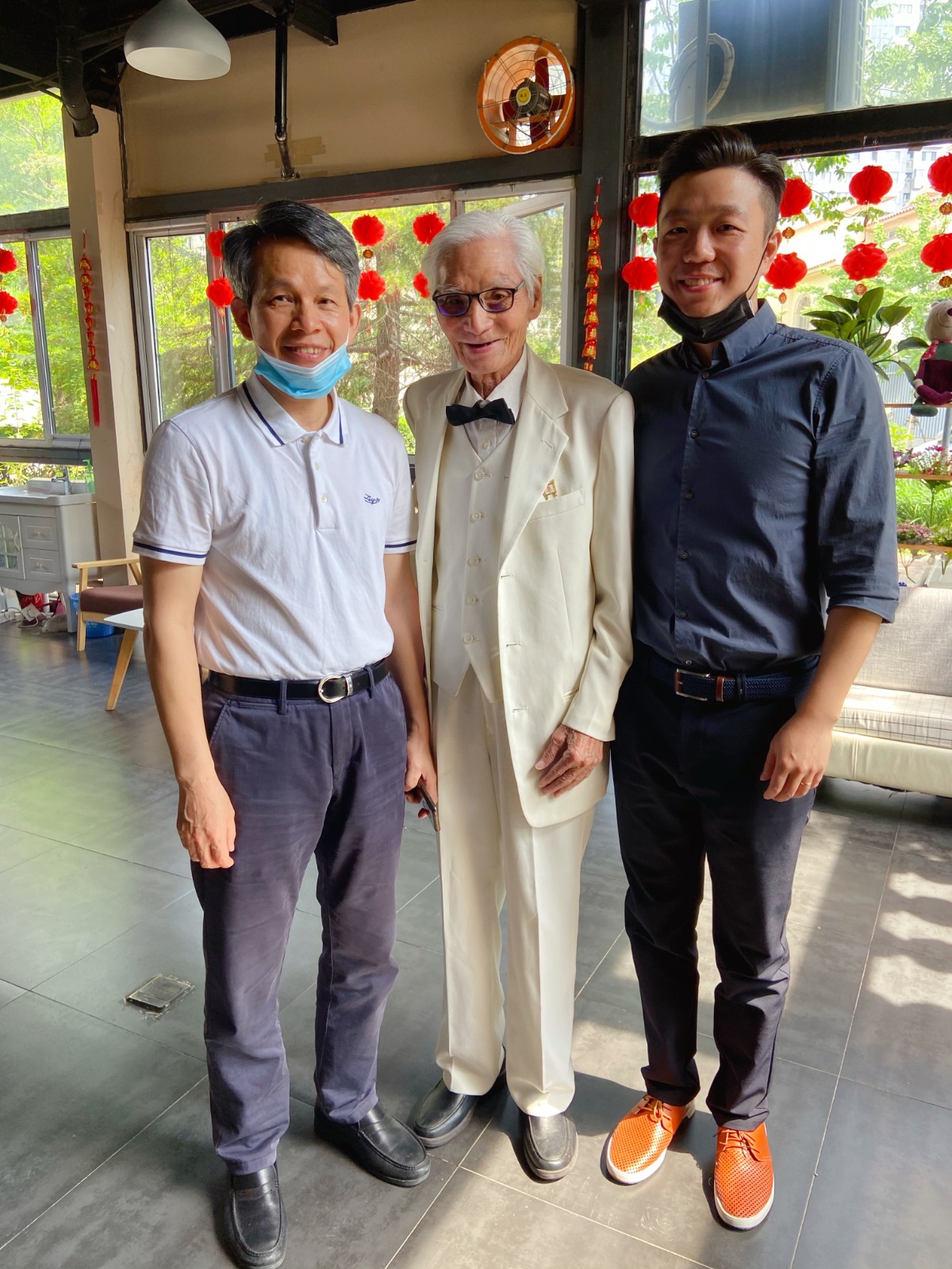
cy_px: 634
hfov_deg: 53.1
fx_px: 953
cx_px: 476
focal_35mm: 26
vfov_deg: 67.3
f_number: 1.8
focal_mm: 4.25
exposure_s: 1/121
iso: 50
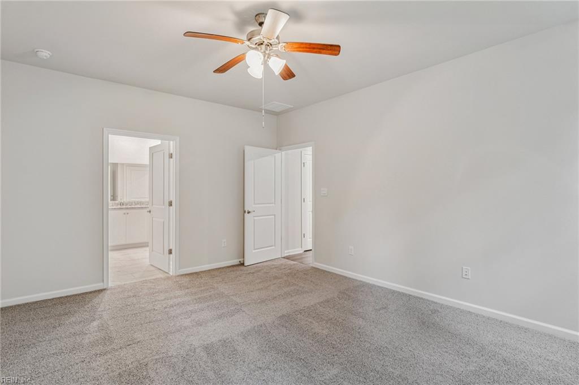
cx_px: 290
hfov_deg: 93.3
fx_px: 273
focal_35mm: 17
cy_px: 192
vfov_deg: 70.3
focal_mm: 17
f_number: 6.3
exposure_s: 1/2
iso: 320
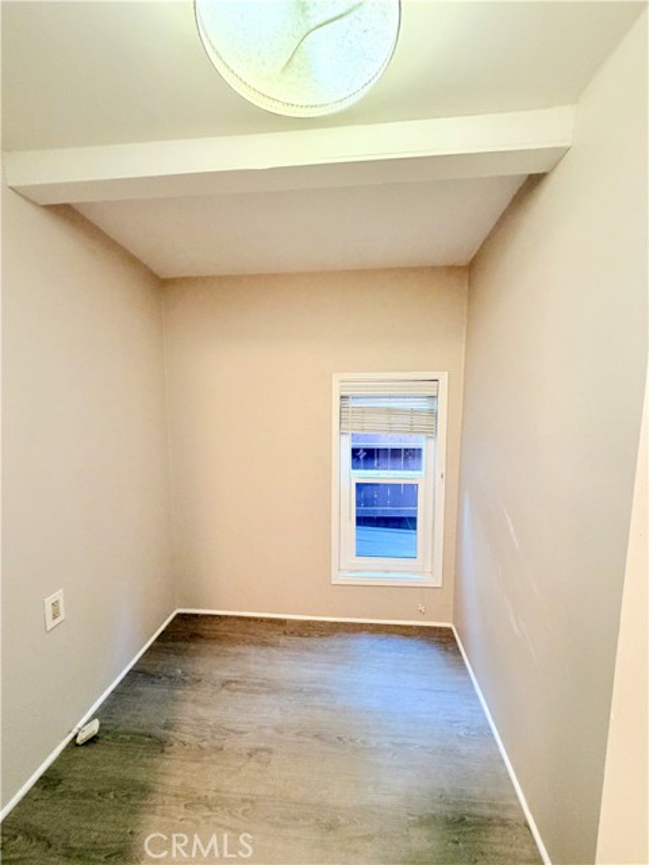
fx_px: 350
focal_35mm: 14
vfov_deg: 102.1
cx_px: 324
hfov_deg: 85.7
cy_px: 432
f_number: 2.2
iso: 320
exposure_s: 1/60
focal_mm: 2.22
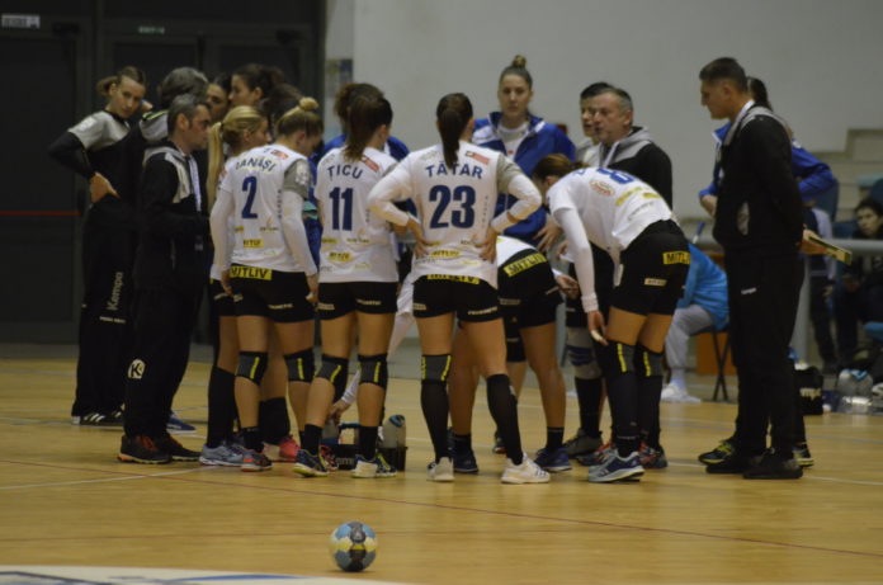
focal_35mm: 292
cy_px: 292
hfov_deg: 7.1
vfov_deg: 4.7
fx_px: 7160
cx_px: 442
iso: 3200
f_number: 4.8
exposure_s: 1/500
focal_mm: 195
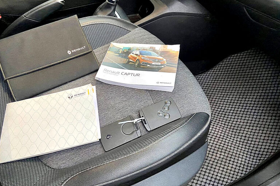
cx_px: 140
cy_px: 93
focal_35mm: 28
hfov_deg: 65.5
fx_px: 218
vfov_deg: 46.4
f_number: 1.8
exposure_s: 1/50
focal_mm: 4.25
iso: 500
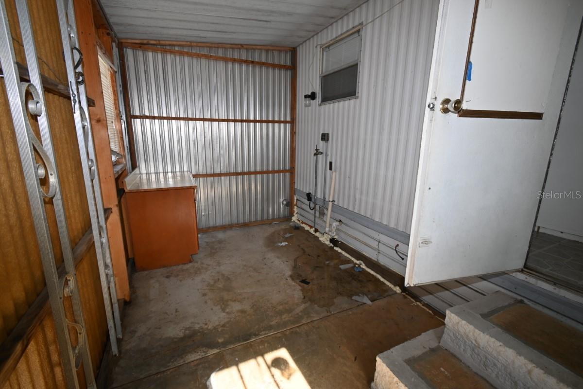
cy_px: 194
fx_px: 243
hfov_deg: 100.4
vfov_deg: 77.3
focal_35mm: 15
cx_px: 292
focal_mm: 10
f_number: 4.5
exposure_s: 1/60
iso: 100
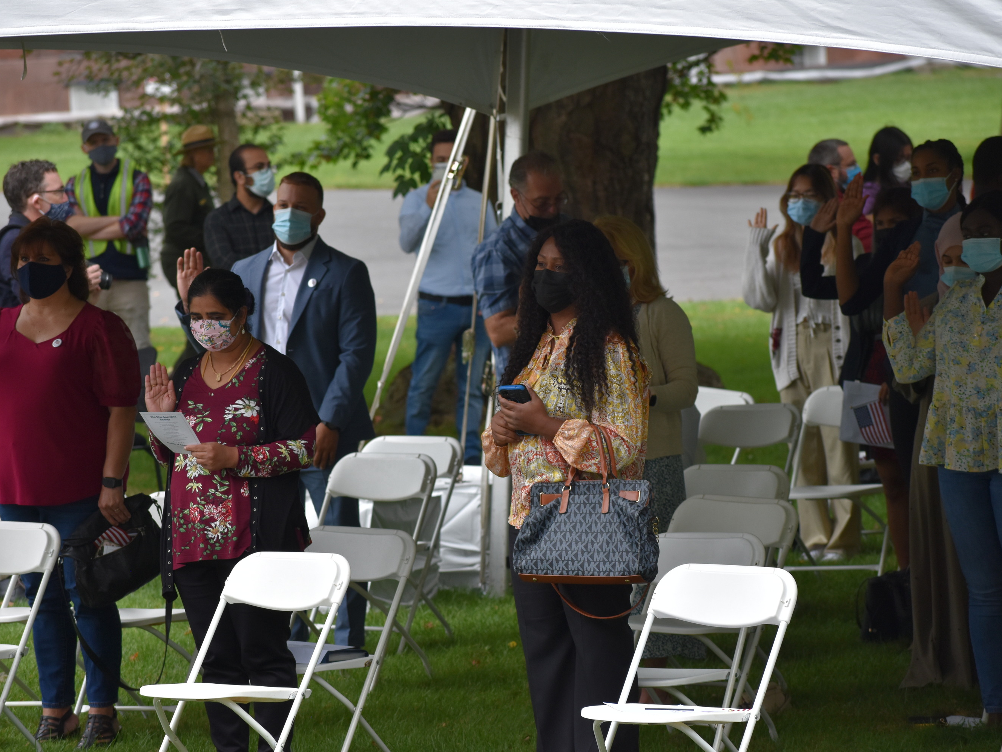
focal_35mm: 204
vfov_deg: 7.3
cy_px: 375
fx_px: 5892
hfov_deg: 9.7
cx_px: 458
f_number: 5.6
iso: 400
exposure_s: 1/500
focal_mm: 125
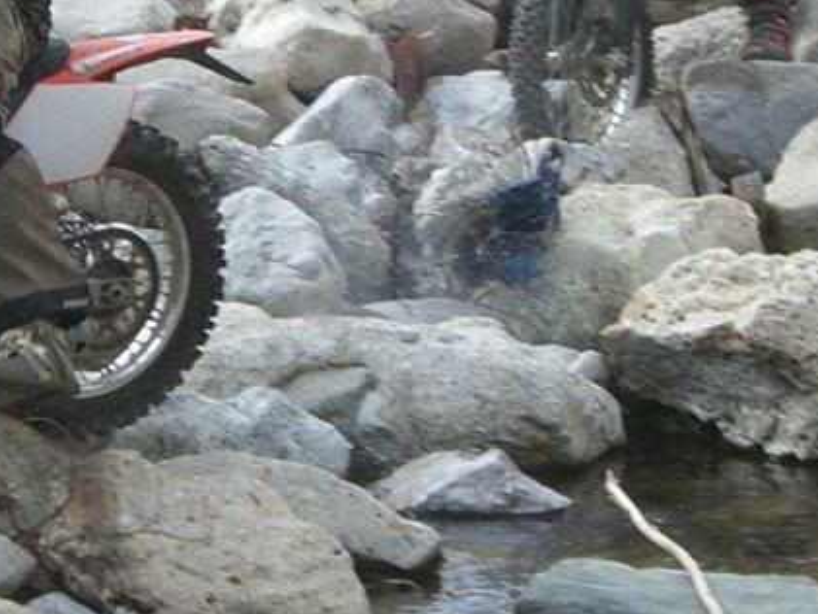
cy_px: 154
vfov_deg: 7.7
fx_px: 4538
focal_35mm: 192
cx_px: 288
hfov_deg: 10.3
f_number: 4.1
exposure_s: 1/320
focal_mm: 12.8
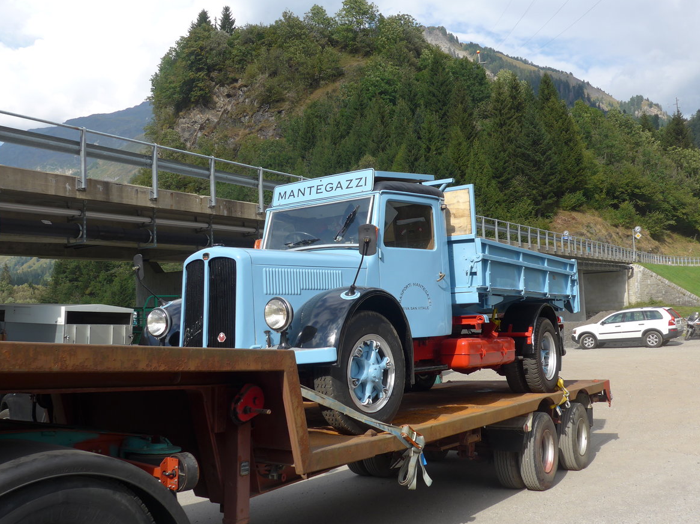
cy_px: 267
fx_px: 708
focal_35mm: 35
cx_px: 356
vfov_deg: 40.7
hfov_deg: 52.6
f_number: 2.8
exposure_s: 1/1000
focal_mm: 7
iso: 80
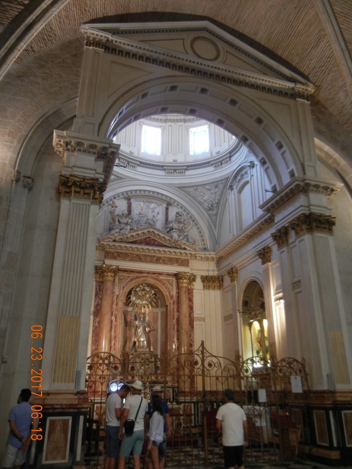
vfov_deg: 60.0
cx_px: 176
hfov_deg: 46.8
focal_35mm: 30
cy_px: 234
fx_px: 407
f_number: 3.5
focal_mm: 5.4
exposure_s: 1/10.2
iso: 400
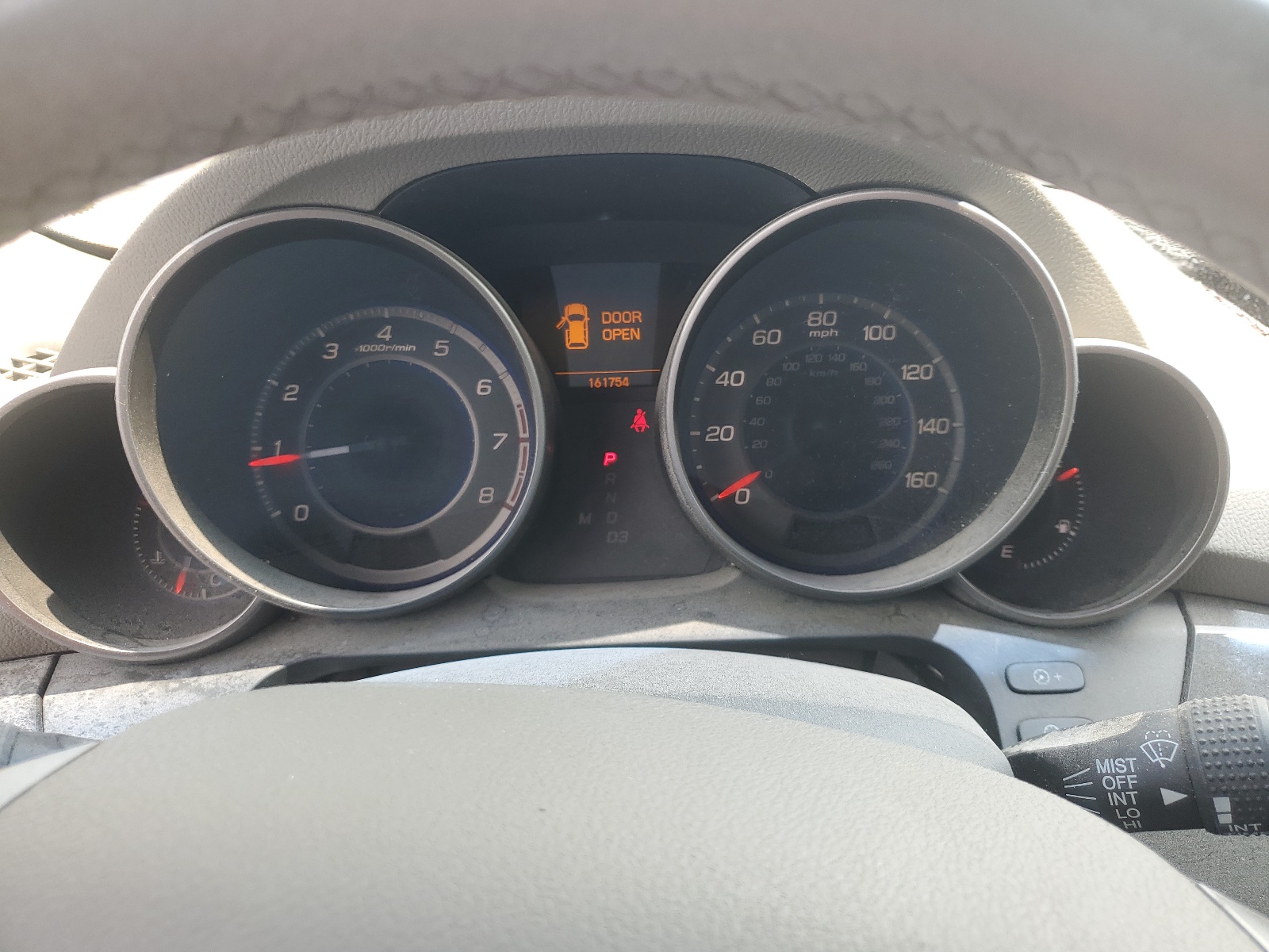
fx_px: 953
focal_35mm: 26
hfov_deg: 67.3
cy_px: 476
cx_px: 634
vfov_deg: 53.1
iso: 50
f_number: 1.5
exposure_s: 1/213
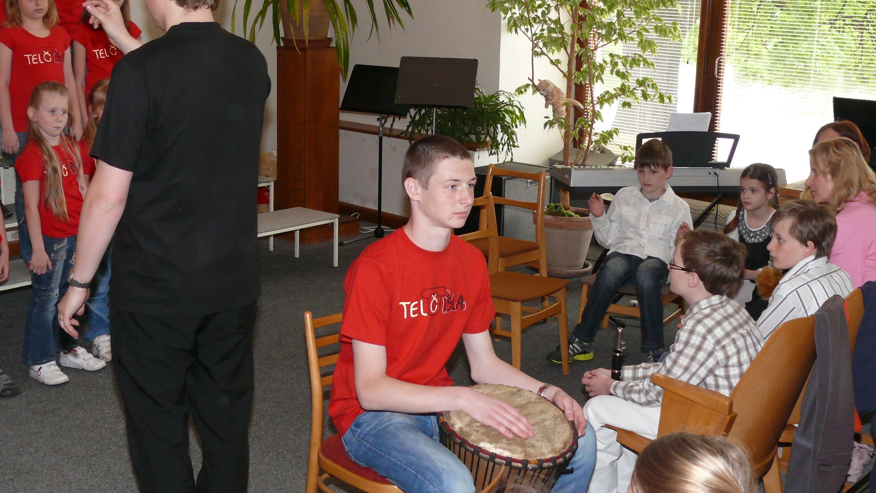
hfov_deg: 41.3
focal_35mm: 50
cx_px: 436
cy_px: 244
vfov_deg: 24.0
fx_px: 1161
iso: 200
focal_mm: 8.8
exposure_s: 1/160
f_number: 2.8
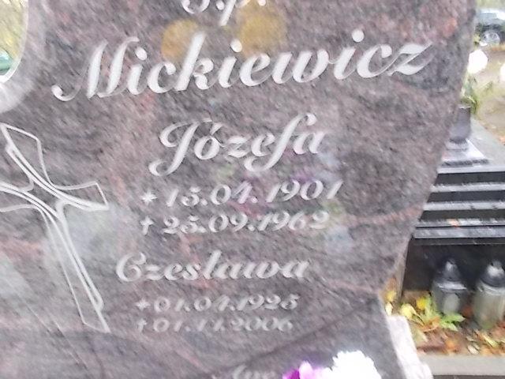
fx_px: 438
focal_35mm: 30
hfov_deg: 60.0
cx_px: 252
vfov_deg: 46.8
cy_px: 190
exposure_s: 1/13
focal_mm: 5.3
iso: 200
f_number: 3.4
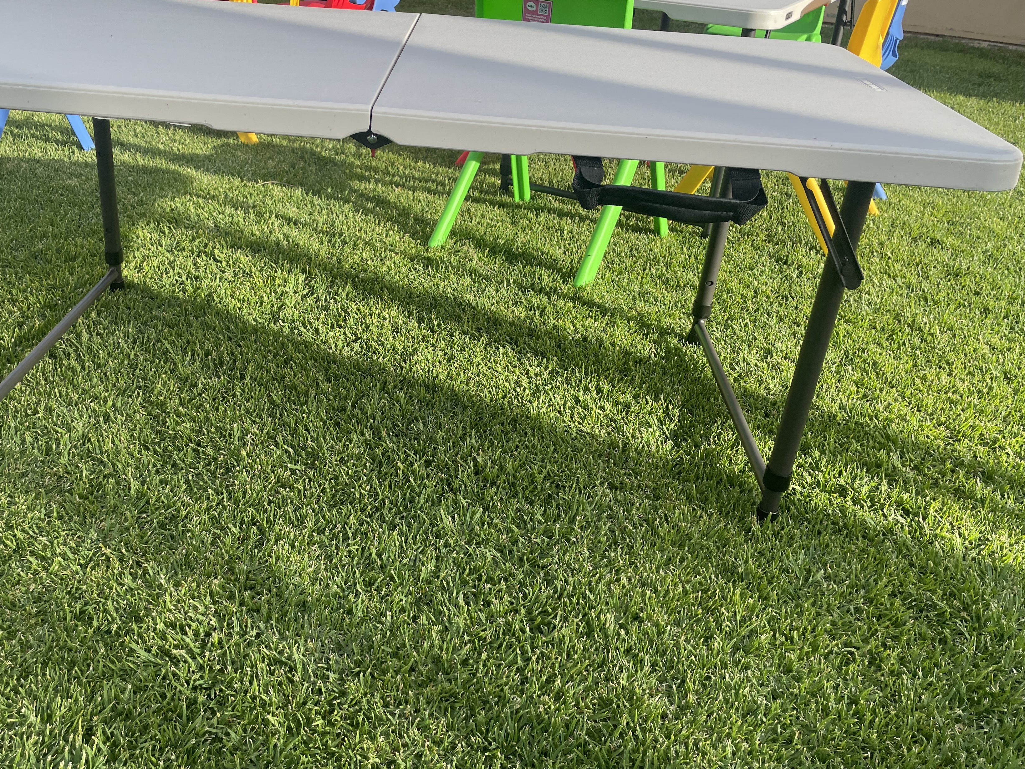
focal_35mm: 32
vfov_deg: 44.1
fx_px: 948
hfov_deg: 56.3
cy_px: 336
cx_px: 397
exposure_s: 1/1401
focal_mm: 4.2
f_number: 1.6
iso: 32
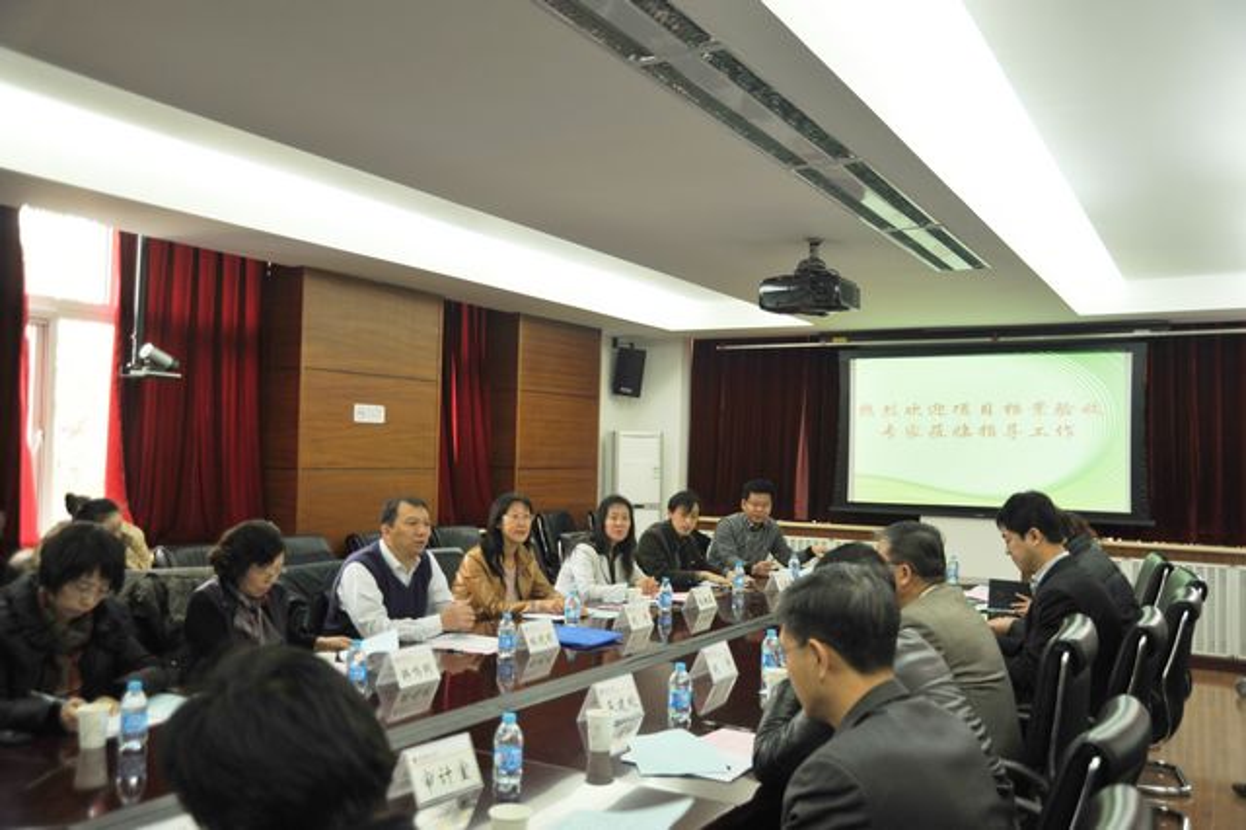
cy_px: 415
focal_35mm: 32
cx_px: 623
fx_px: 1107
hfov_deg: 58.7
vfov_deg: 41.1
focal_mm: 32
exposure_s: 1/30
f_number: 3.8
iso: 560
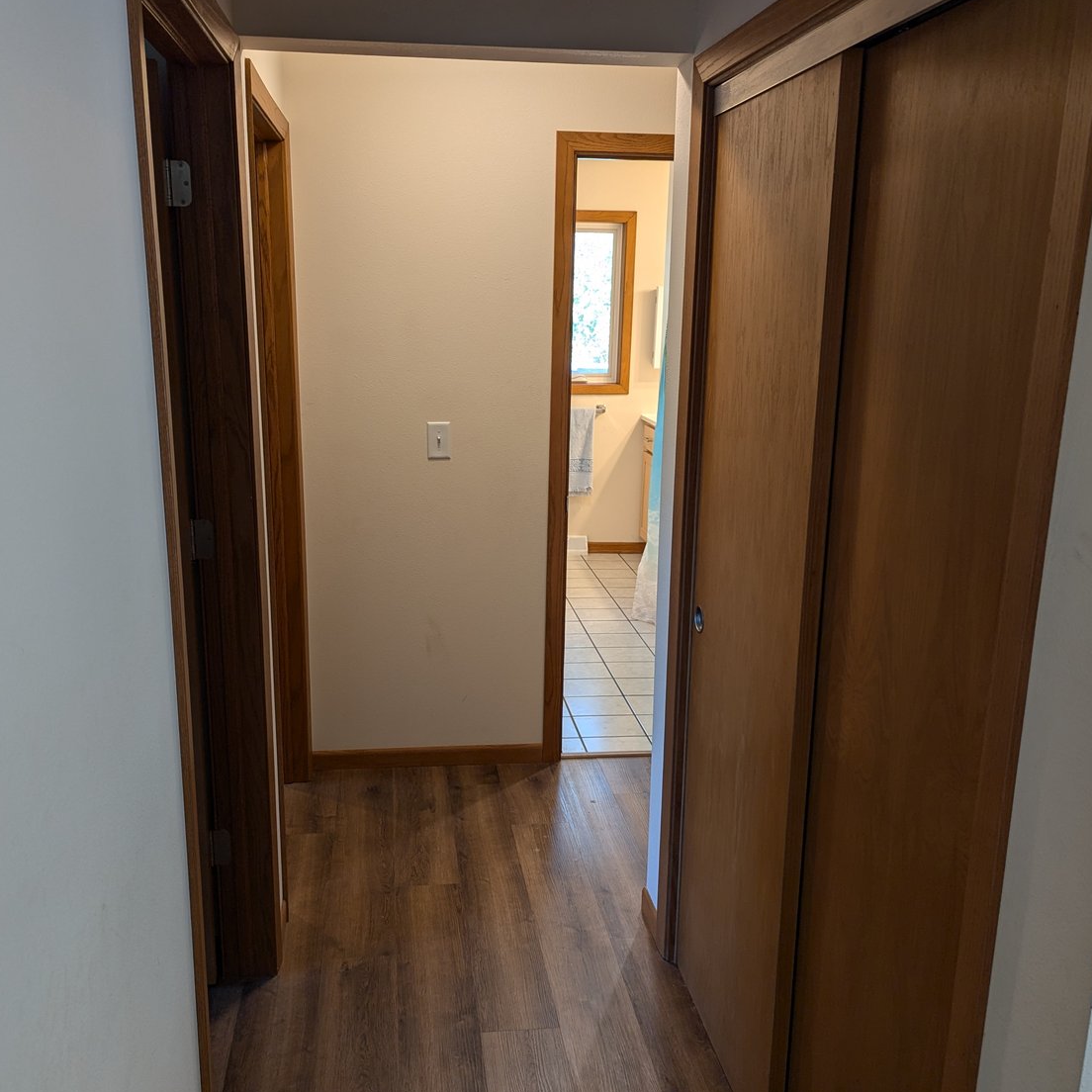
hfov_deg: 55.6
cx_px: 500
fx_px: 1035
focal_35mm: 29
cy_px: 536
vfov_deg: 55.6
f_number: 1.85
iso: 47
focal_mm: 6.81
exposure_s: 1/30
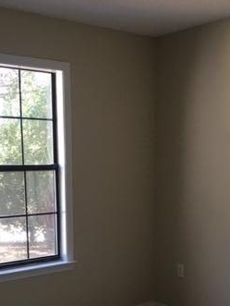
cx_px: 105
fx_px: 495
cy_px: 247
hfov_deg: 26.1
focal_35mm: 56
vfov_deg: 33.3
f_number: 2.2
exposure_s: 1/30
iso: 40
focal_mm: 4.15
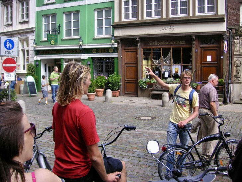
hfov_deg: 50.1
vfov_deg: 38.7
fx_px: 259
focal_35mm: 37
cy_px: 91
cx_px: 121
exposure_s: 1/180
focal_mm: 6.1
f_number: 2.8
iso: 50
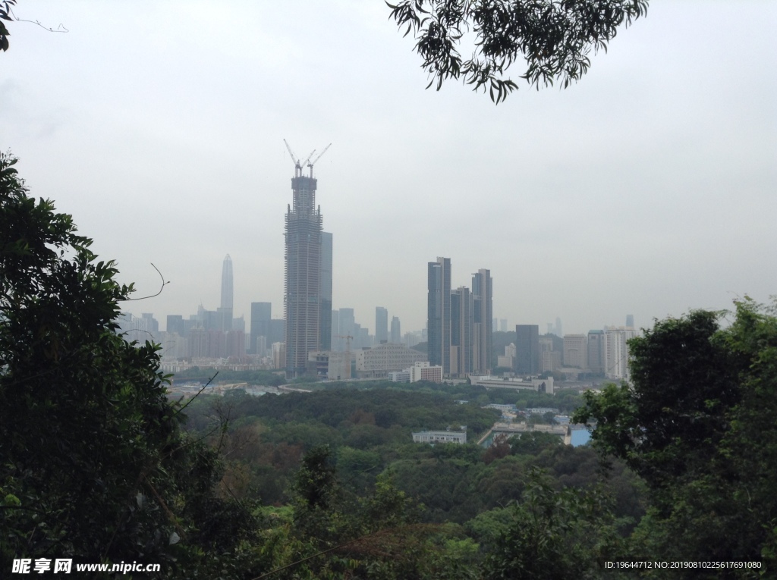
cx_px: 388
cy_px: 290
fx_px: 740
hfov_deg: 55.4
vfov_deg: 42.8
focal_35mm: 33
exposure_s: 1/364
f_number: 2.4
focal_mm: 3.3
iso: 25
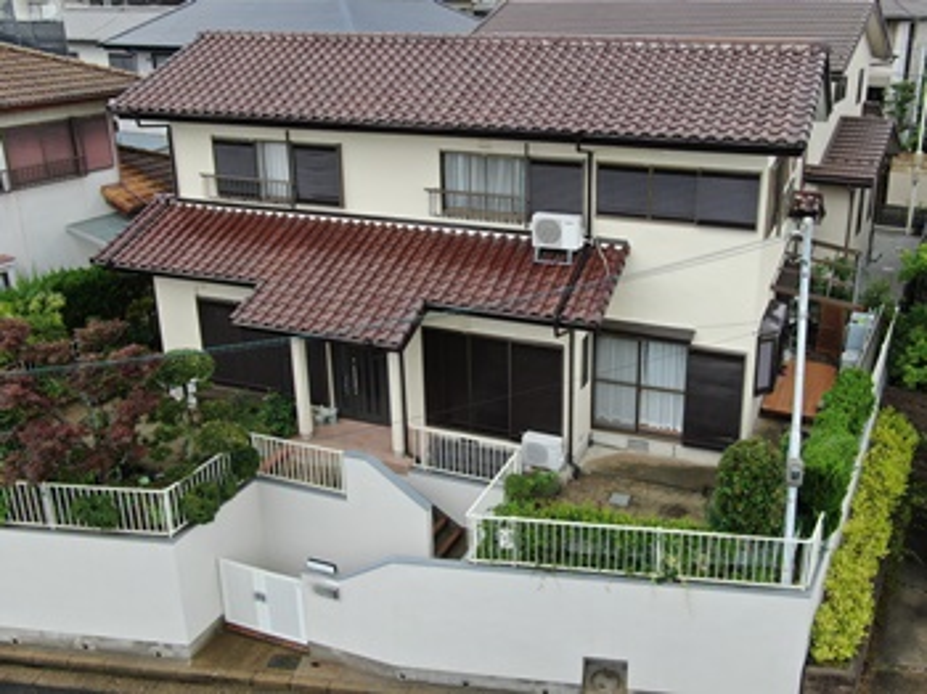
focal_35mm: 32
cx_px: 464
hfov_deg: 56.8
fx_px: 856
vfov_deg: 44.1
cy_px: 347
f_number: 3.1
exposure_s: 1/240
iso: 110
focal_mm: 5.45
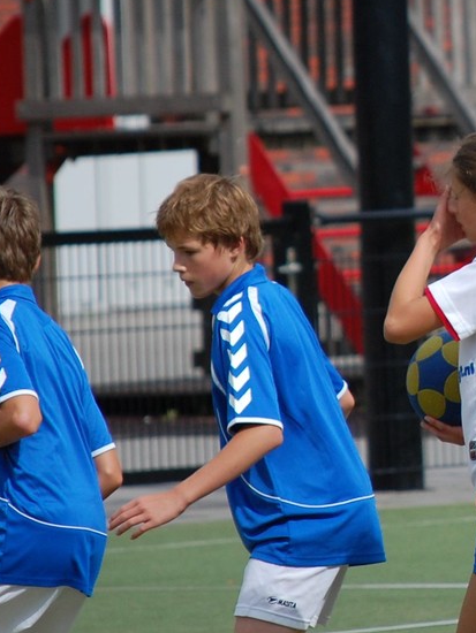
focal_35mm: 536
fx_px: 9820
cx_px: 296
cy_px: 381
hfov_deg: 2.8
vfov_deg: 3.7
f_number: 5.6
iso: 400
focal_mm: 200
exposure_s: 1/1600
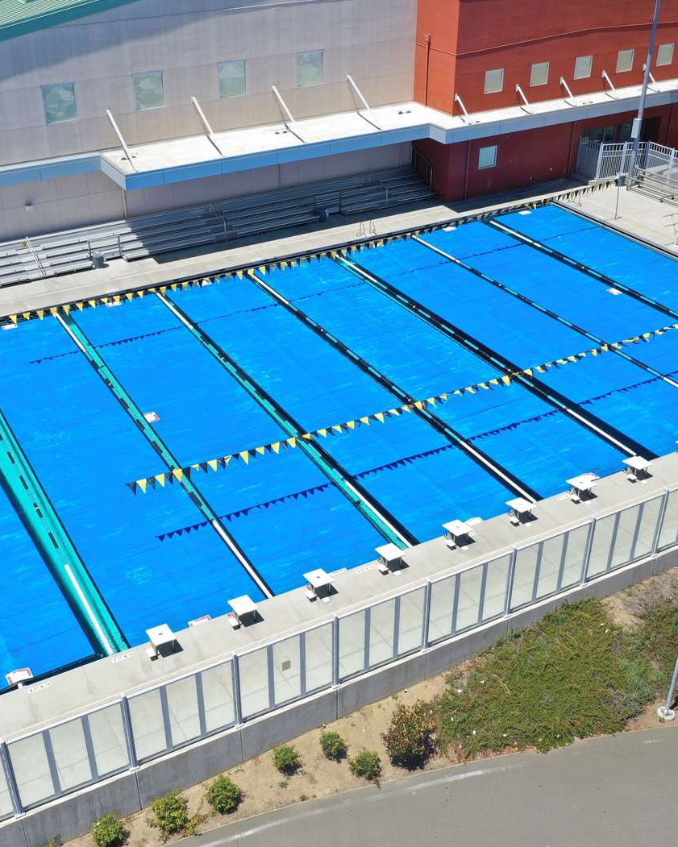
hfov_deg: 37.3
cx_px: 288
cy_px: 421
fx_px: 1003
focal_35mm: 40
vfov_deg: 45.8
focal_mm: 10.26
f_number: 5.6
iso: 100
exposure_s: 1/500
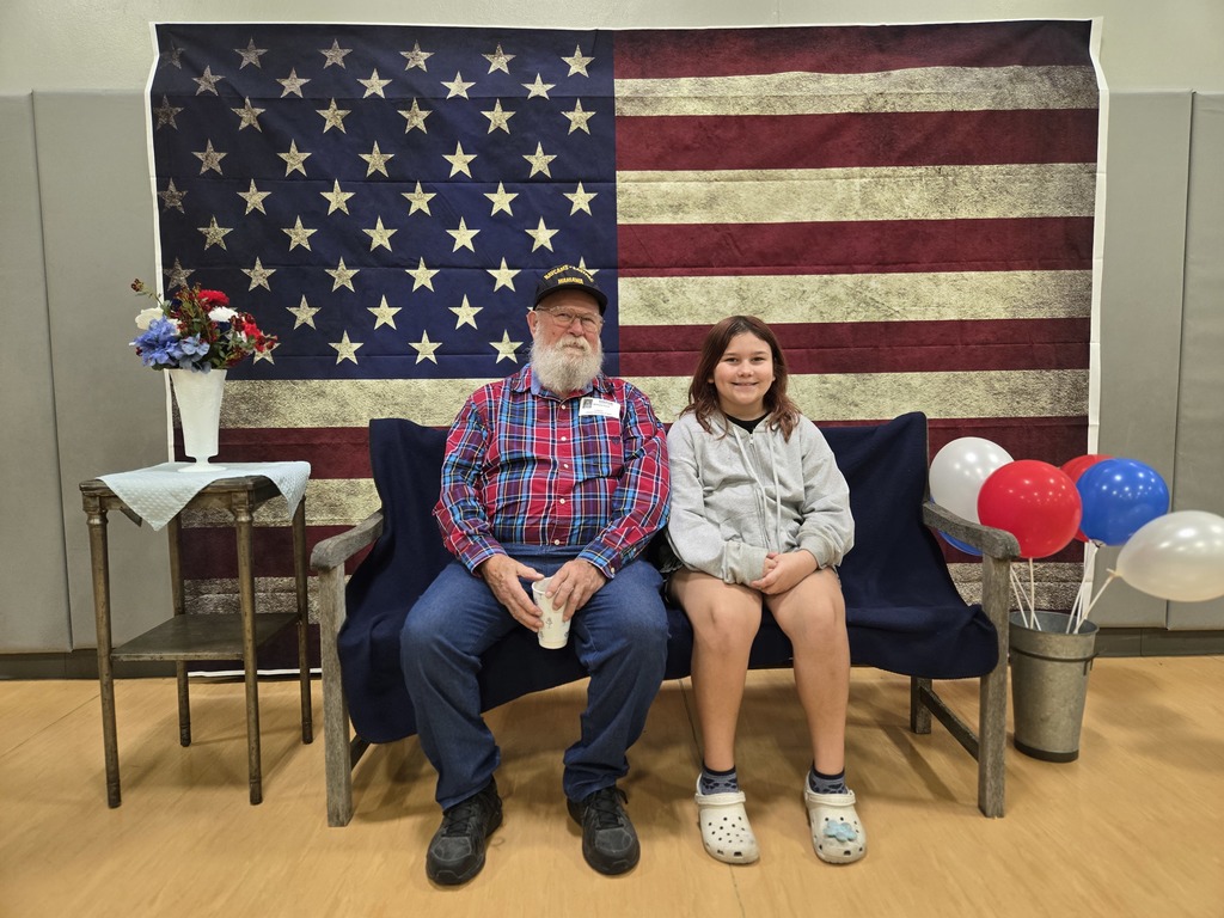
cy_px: 459
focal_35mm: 23
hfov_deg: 73.9
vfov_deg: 58.9
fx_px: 813
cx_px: 612
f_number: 1.8
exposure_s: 1/120
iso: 320
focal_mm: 5.4
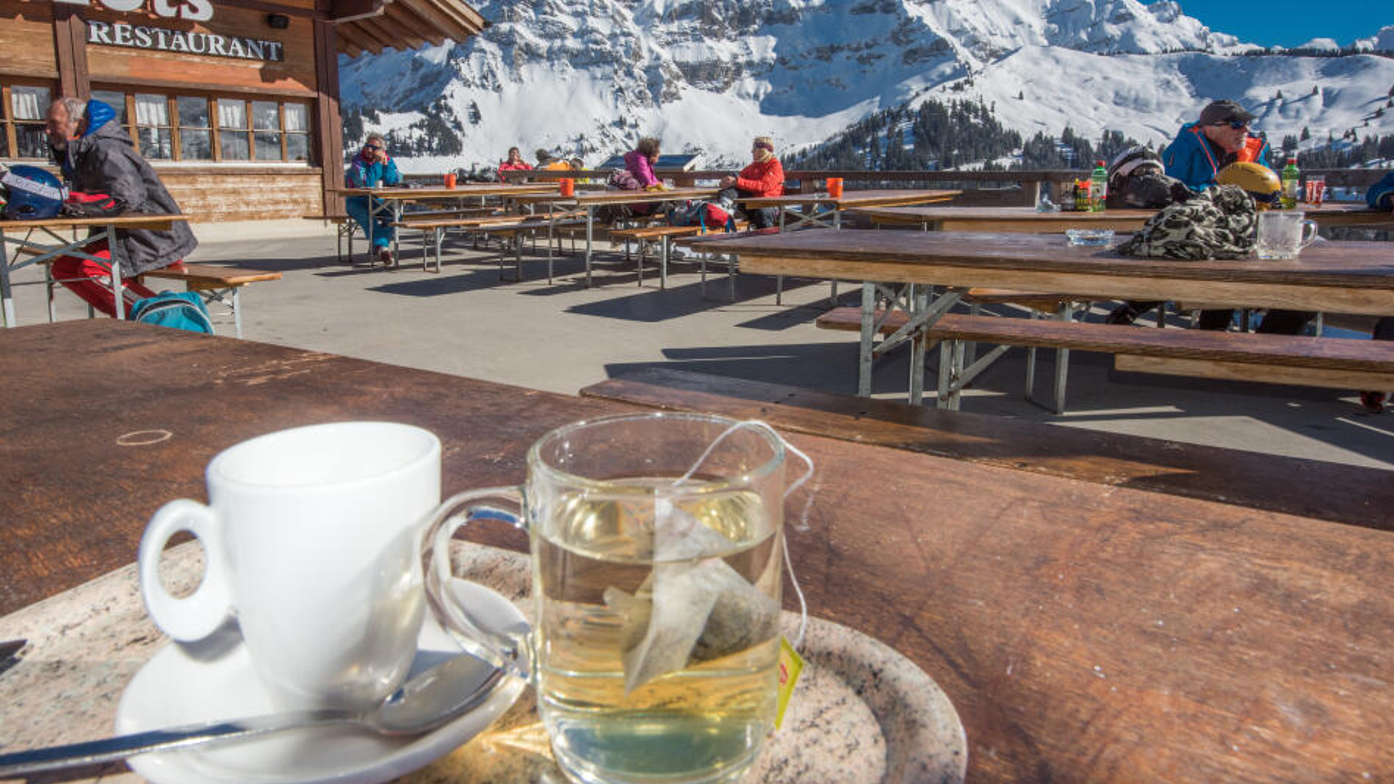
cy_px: 302
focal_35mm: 23
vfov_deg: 49.1
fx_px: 850
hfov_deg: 78.6
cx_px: 664
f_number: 18
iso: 200
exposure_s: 1/320
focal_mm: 19
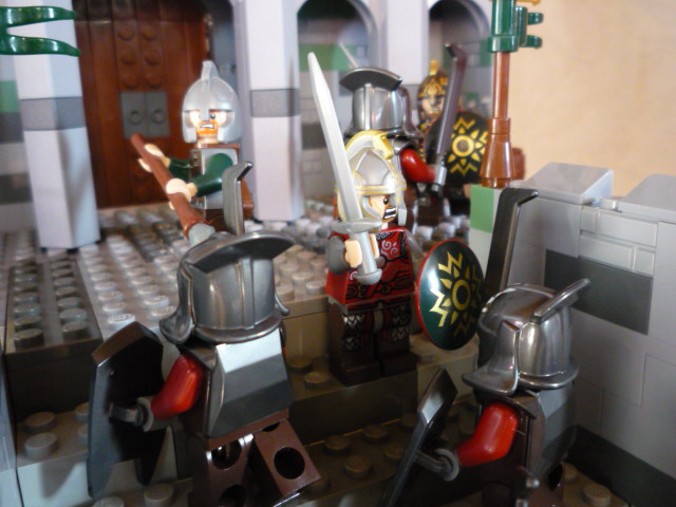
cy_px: 254
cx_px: 338
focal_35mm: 32
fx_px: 625
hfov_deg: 56.8
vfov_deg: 44.2
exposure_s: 1/15
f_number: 3.3
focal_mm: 5.2
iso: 400
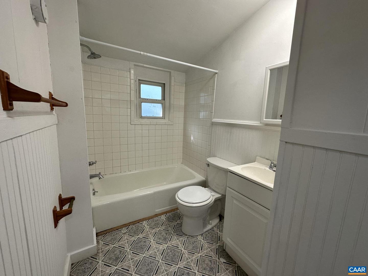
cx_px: 184
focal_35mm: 14
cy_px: 138
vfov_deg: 85.7
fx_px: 149
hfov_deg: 102.1
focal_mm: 2.22
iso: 160
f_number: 2.2
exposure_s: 1/120
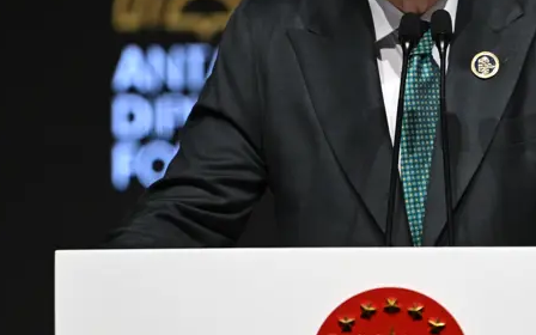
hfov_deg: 1.7
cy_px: 95
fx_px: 18552
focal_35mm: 1270
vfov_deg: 1.0
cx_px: 428
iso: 1600
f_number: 2.8
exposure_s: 1/500
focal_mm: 400
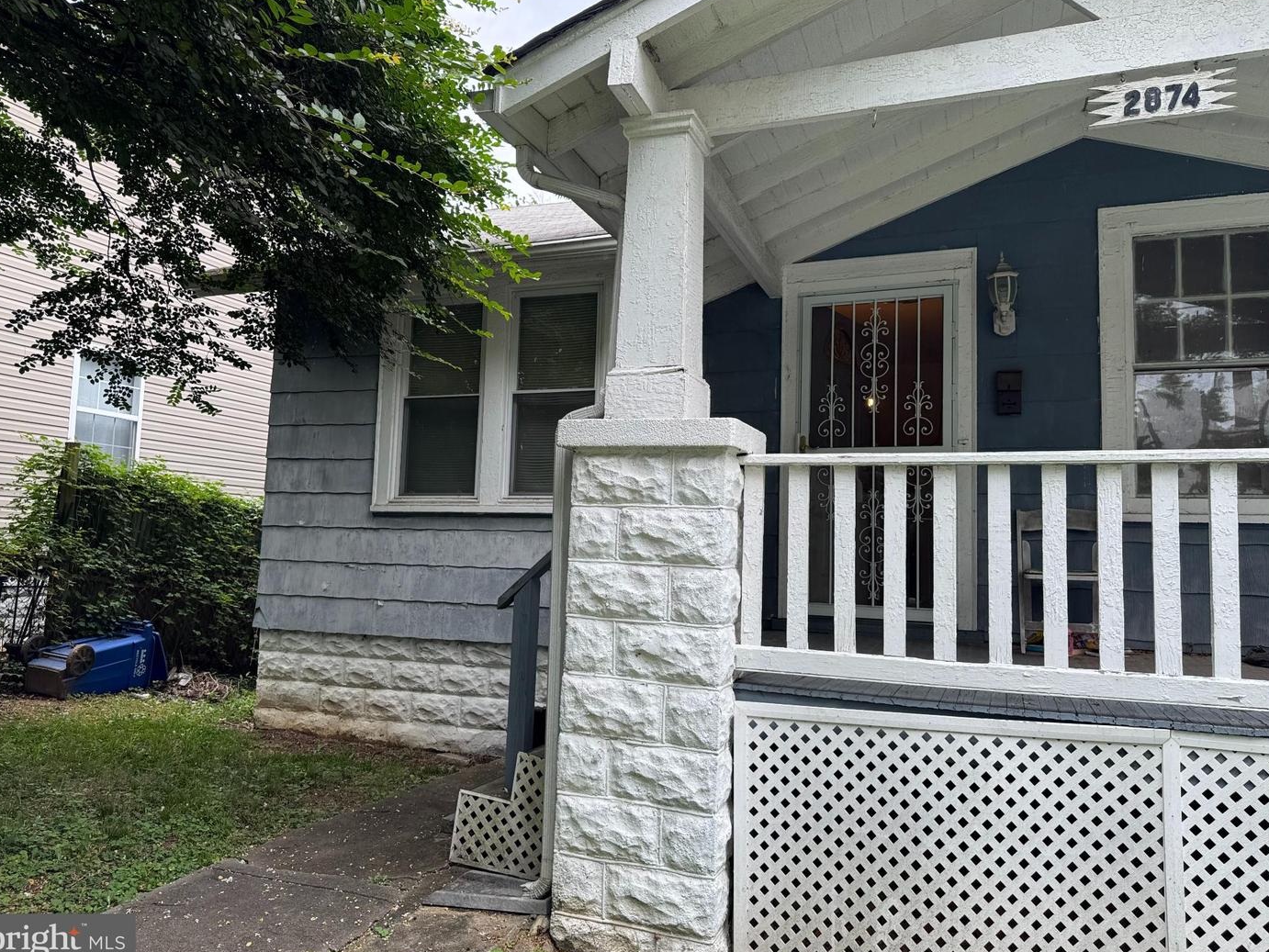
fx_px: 917
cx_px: 635
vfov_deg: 54.9
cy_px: 471
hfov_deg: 69.4
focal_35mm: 25
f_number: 1.78
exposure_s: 1/323
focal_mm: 6.76
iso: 80
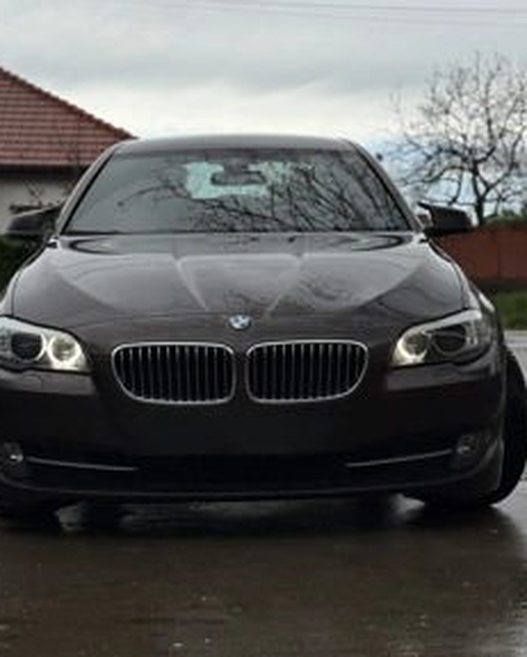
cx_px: 256
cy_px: 235
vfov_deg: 29.0
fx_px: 1265
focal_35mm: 65
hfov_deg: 23.5
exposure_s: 1/2976
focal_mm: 6.76
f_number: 1.78
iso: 64
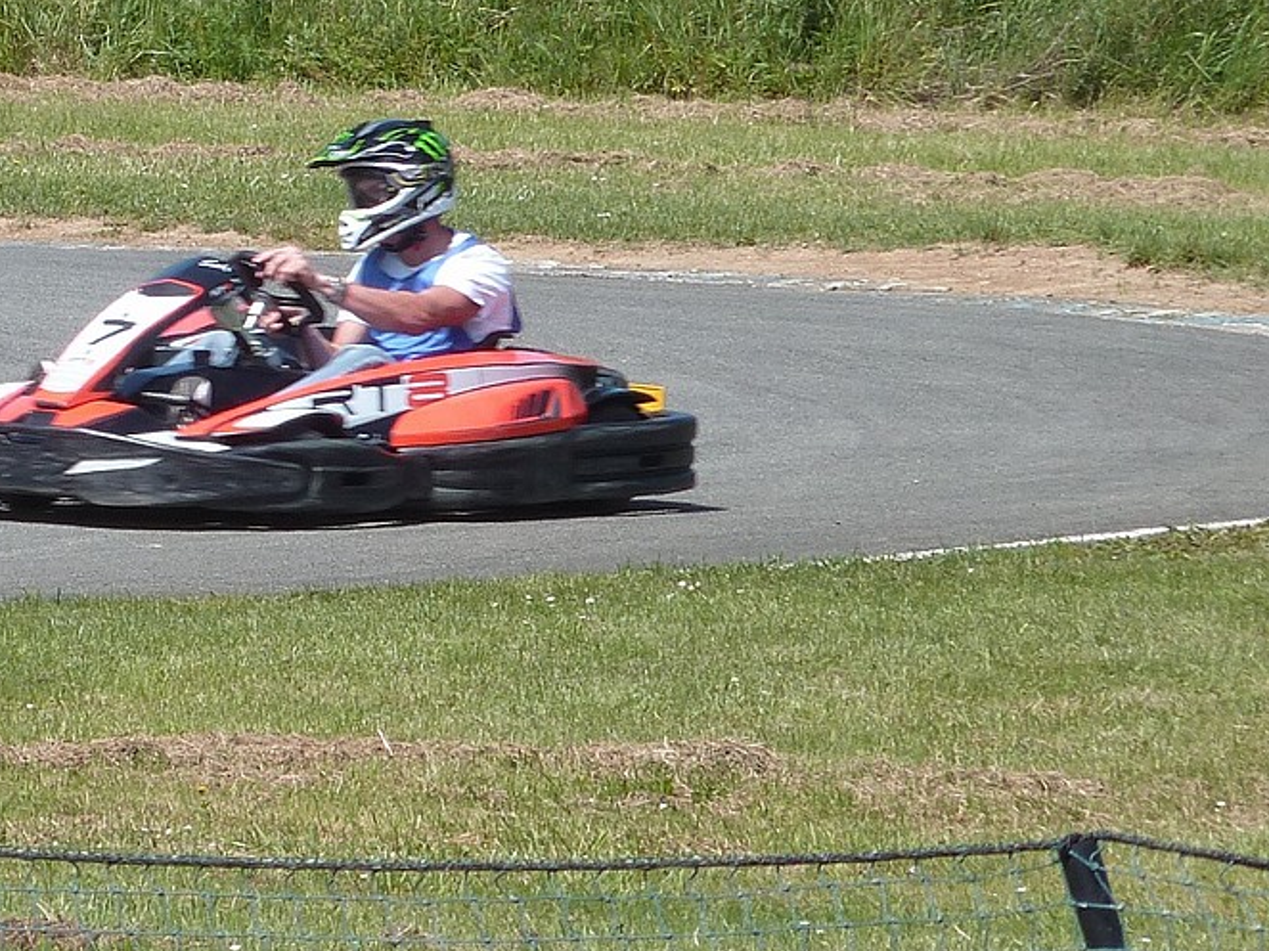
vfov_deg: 3.0
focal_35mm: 495
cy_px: 402
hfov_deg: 4.0
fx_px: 18143
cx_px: 507
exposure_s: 1/320
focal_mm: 49.2
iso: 80
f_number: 4.9
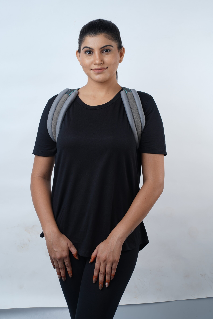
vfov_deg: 22.1
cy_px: 157
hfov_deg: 14.9
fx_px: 816
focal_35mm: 92
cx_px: 102
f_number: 13
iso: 50
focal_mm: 85
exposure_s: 1/160
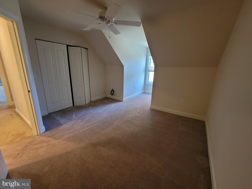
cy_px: 94
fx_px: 95
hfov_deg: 106.2
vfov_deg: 89.9
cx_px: 126
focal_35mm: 13
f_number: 2.2
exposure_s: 1/30
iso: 400
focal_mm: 2.2
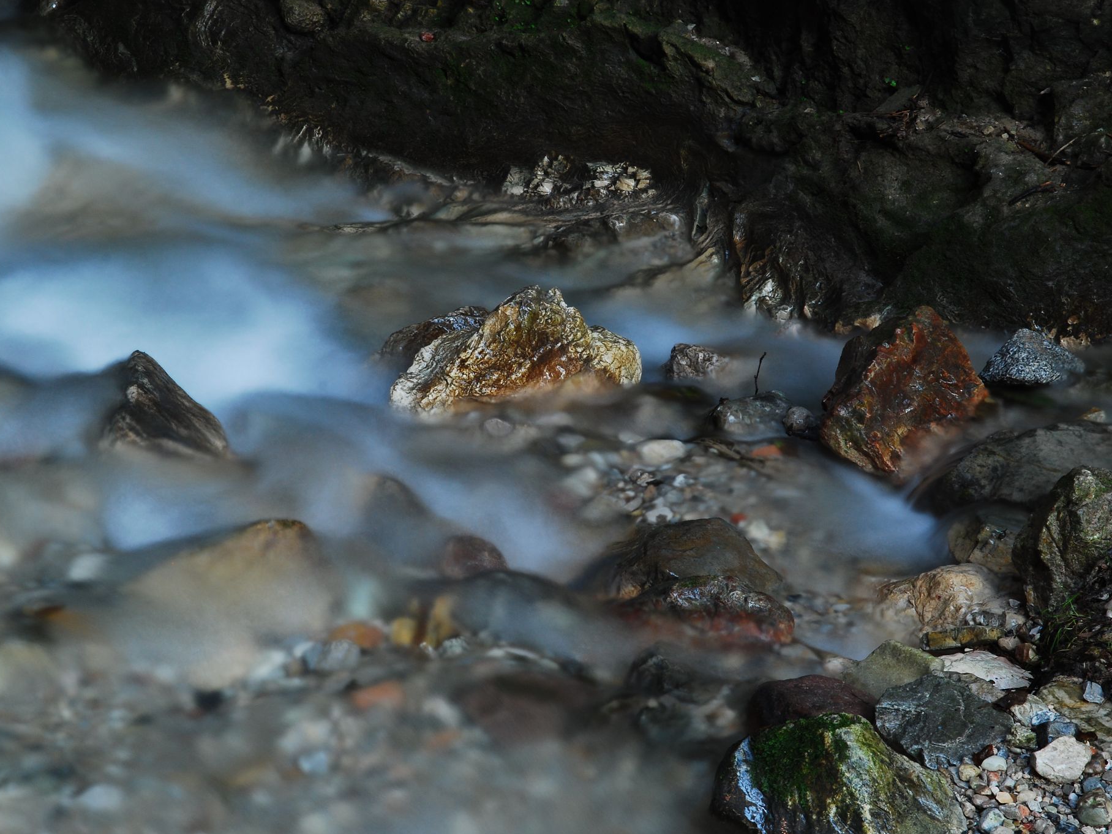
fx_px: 3662
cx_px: 505
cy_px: 417
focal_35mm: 114
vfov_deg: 13.0
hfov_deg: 17.3
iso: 200
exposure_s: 2.5
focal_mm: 70
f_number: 14
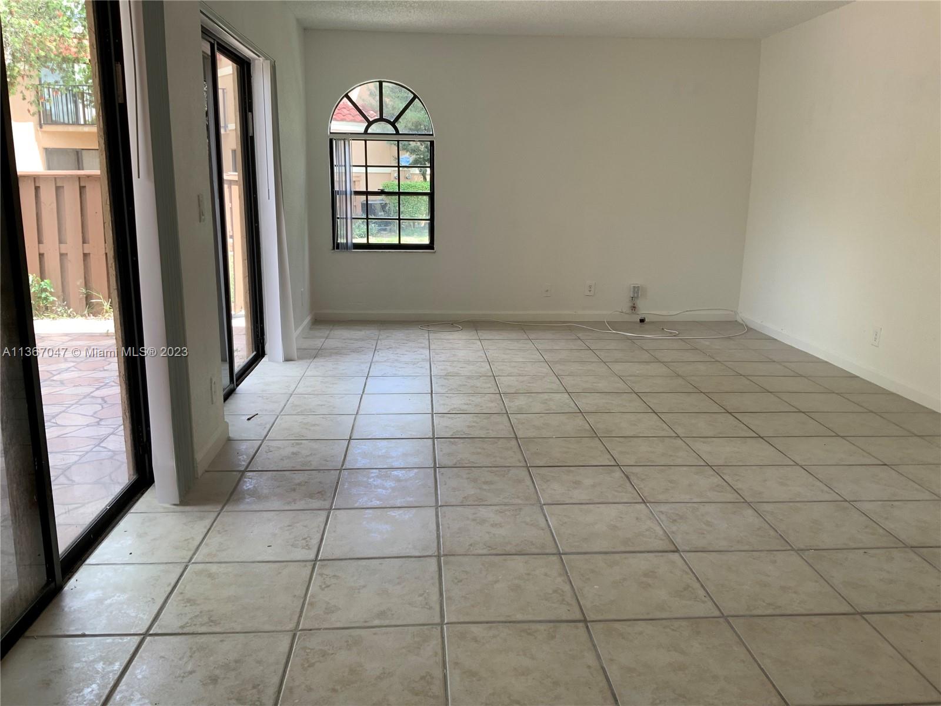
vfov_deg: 48.2
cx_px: 470
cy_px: 353
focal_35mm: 29
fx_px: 788
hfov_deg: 61.7
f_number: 1.8
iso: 25
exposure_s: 1/120
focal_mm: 3
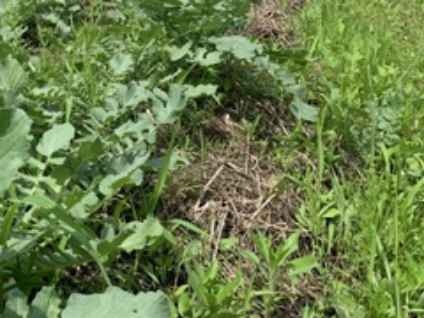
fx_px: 637
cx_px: 81
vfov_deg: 27.3
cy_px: 53
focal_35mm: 52
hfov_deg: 35.6
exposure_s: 1/1845
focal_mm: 4.25
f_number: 1.8
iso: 25
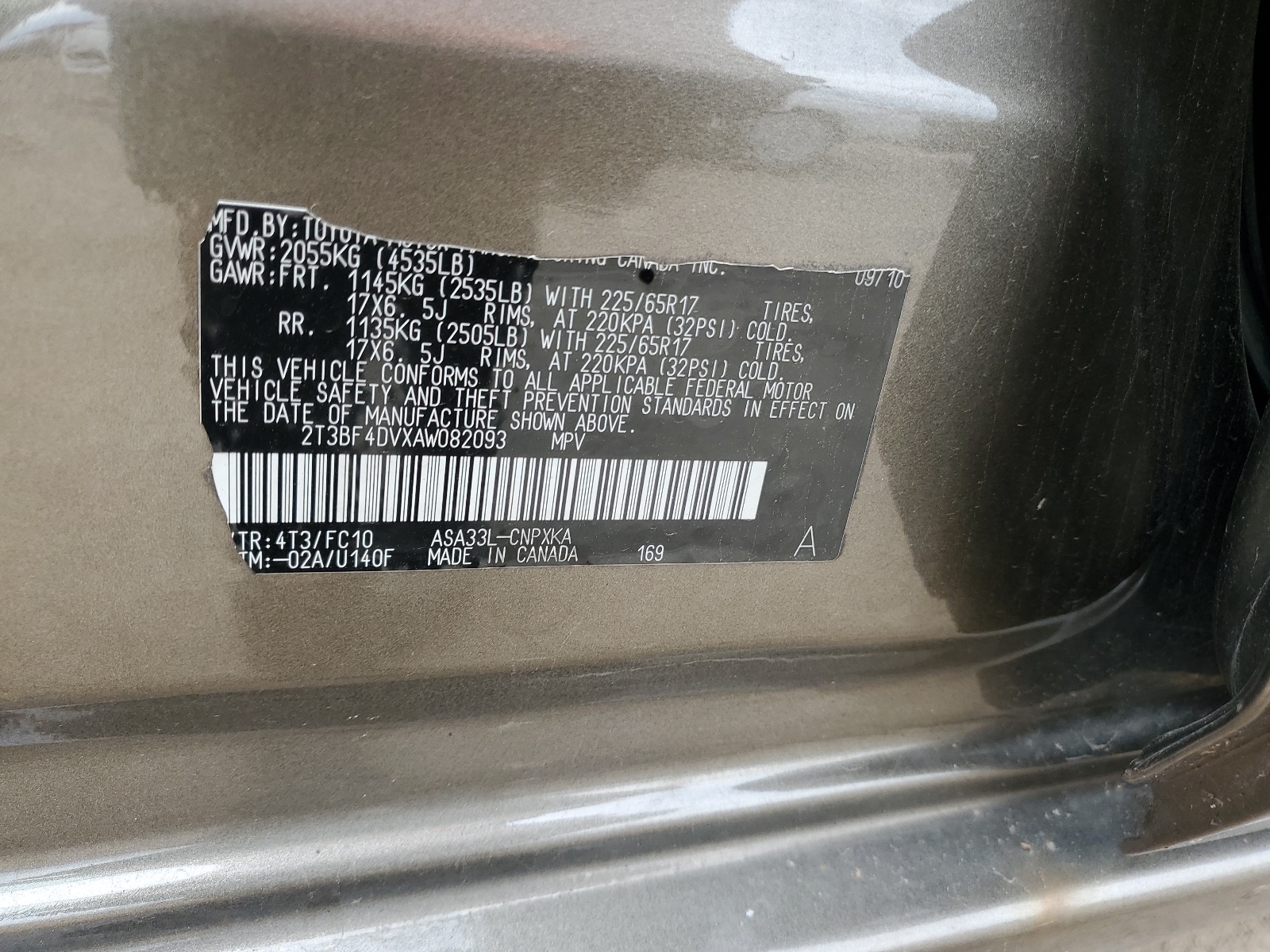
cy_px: 476
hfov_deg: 67.3
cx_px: 635
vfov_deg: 53.1
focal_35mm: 26
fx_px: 954
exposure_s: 1/217
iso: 50
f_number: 1.5
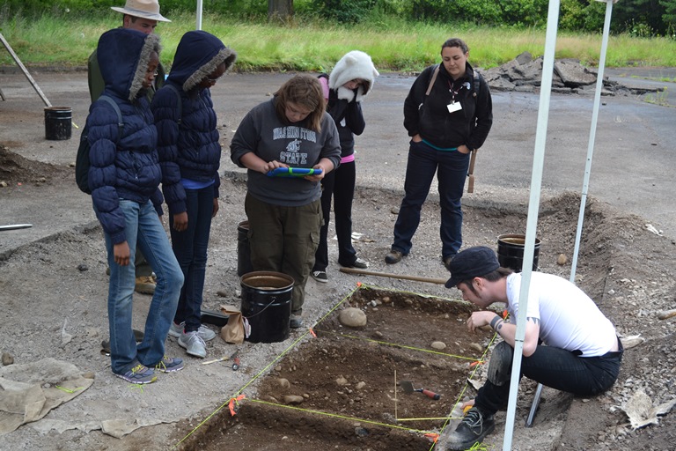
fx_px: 901
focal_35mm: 48
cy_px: 226
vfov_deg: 28.1
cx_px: 338
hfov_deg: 41.1
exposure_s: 1/125
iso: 200
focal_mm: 32
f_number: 5.6
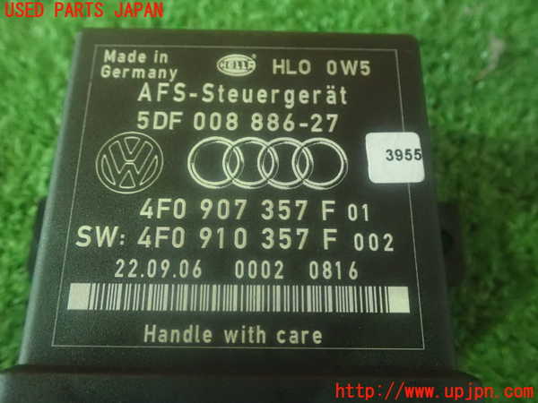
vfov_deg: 46.8
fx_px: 466
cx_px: 269
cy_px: 202
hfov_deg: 60.0
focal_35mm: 30
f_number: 2.3
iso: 1600
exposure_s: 1/20
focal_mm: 5.5
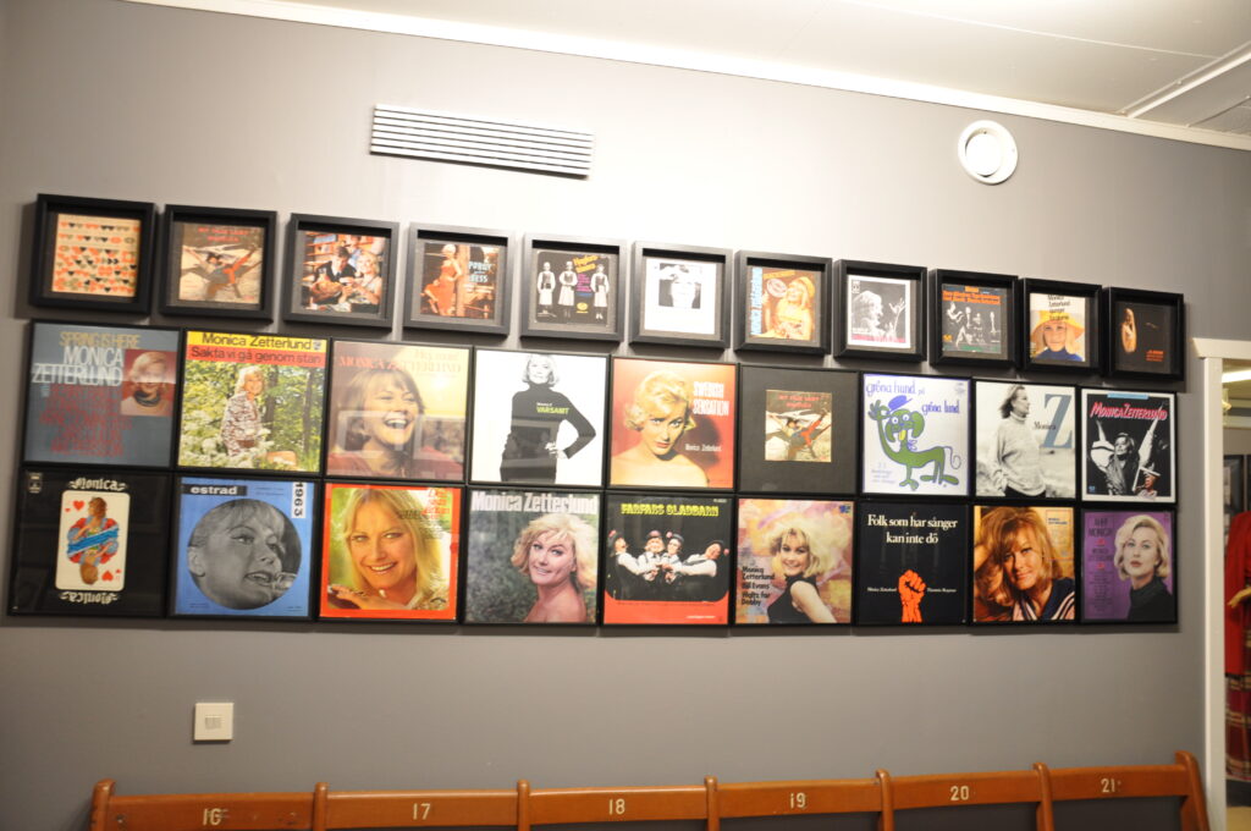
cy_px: 416
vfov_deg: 41.6
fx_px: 1093
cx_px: 626
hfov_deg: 59.6
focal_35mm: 32
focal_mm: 21
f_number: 3.8
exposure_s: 1/5
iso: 400
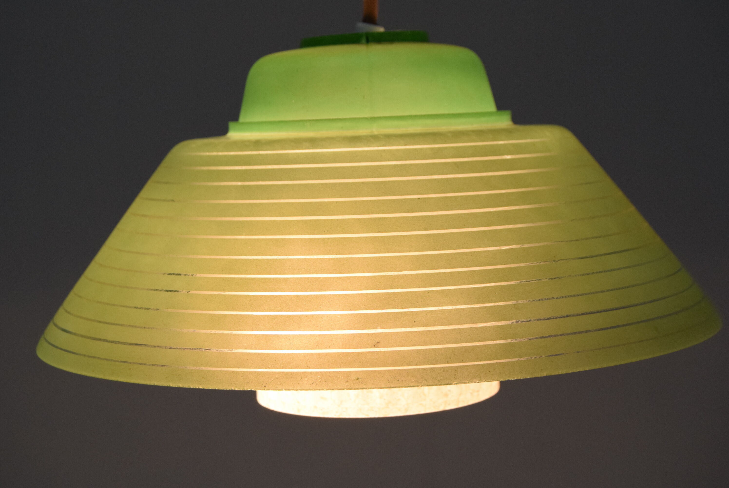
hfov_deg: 28.1
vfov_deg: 19.0
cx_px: 364
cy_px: 244
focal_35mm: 72
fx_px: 1459
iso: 1600
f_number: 8
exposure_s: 1/250
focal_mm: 48
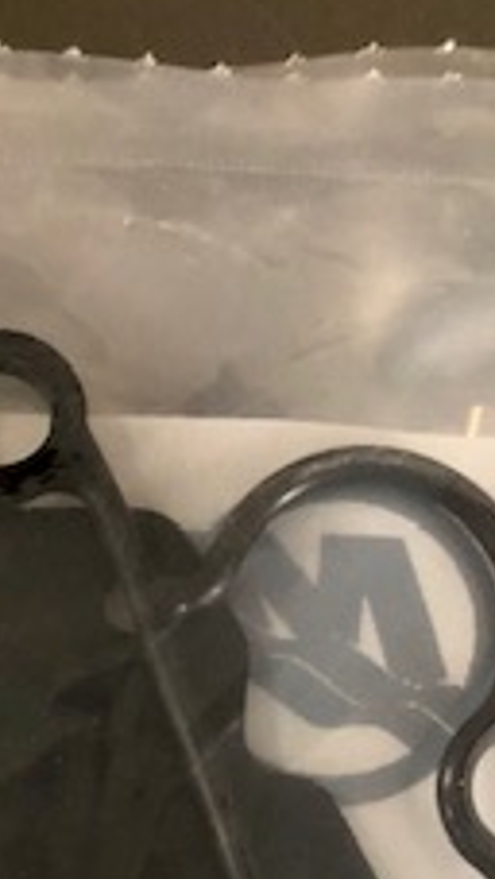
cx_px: -248
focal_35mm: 86
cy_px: 1150
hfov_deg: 13.3
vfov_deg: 22.1
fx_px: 2003
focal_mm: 3.99
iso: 100
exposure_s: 1/12
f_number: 1.8
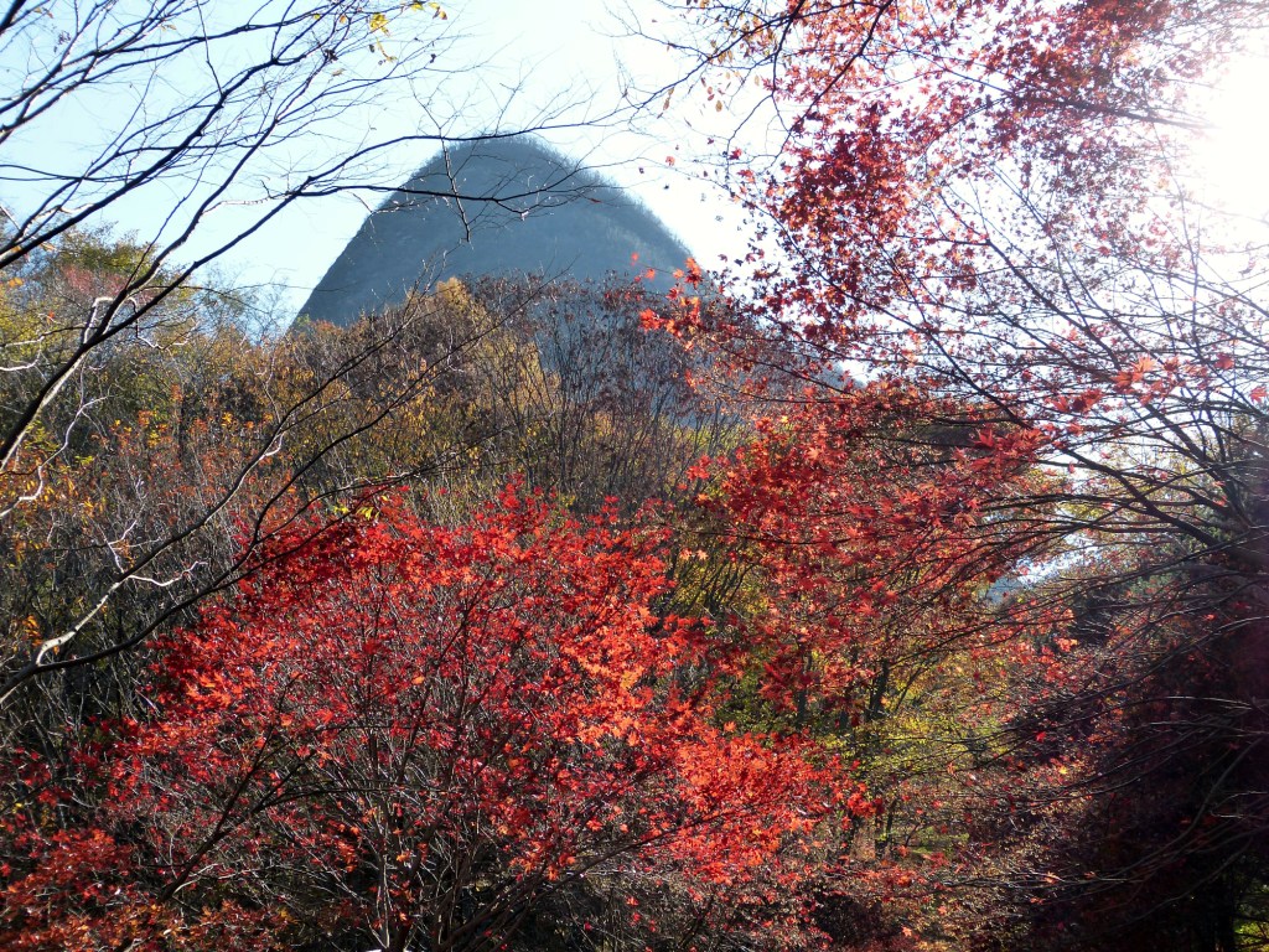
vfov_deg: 32.9
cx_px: 634
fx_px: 1613
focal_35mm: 44
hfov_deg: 42.9
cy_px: 476
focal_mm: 7.8
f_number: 4
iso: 160
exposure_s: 1/320
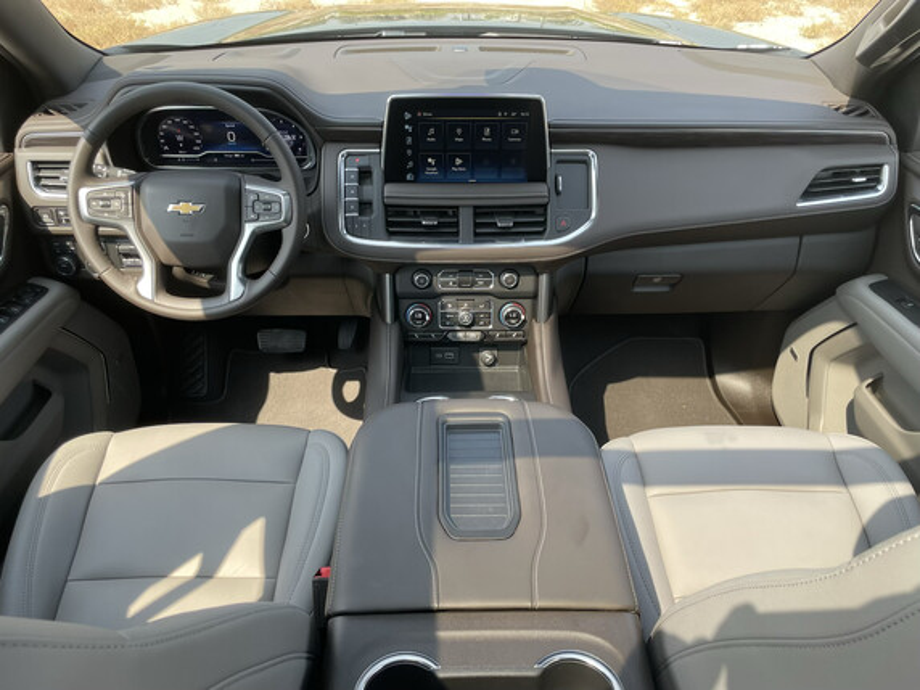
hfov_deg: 67.3
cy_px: 345
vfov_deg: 53.1
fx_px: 691
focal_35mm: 26
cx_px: 460
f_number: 1.6
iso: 32
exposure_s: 1/180
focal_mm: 4.2
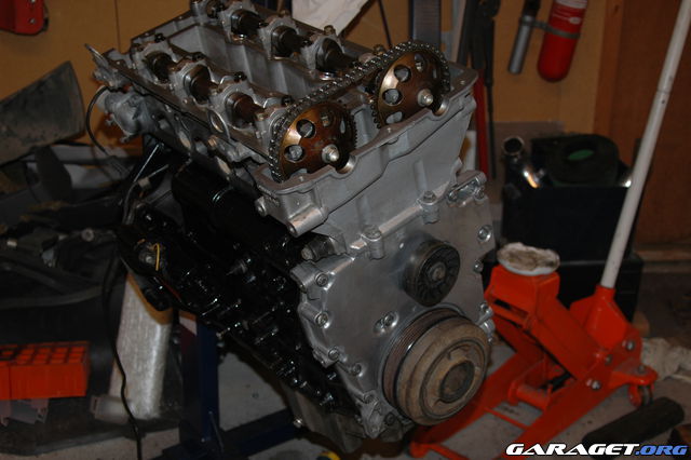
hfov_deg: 37.9
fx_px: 1007
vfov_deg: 25.7
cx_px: 346
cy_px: 230
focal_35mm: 52
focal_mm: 35
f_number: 4
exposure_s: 1/60
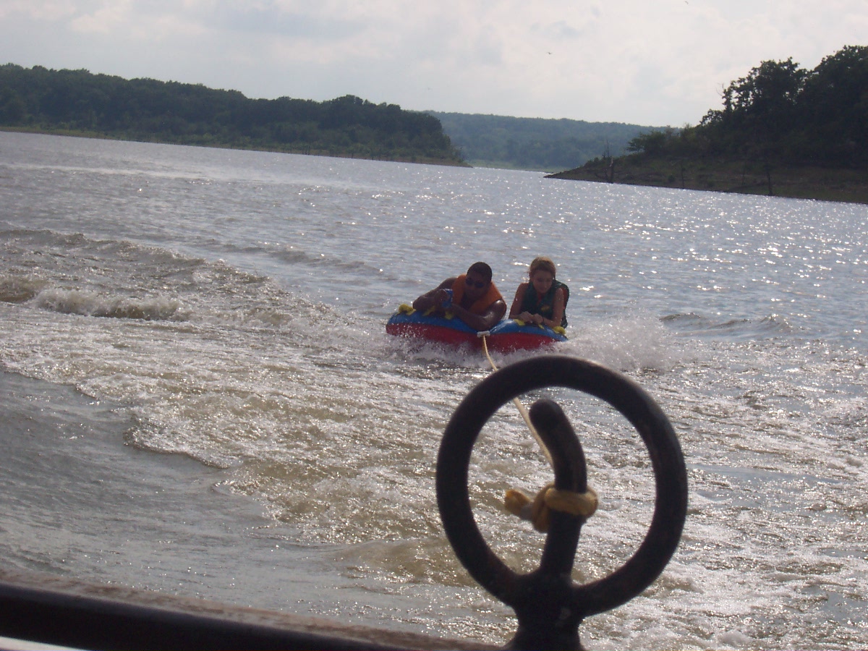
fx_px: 2783
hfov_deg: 17.7
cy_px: 326
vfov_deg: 13.3
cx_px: 434
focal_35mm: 111
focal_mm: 16.8
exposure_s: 1/750
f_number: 9.5
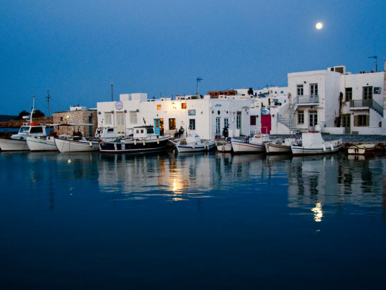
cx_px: 180
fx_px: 479
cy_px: 147
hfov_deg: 43.8
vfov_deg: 33.6
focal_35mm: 43
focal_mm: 26
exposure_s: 1/20
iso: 800
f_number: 4
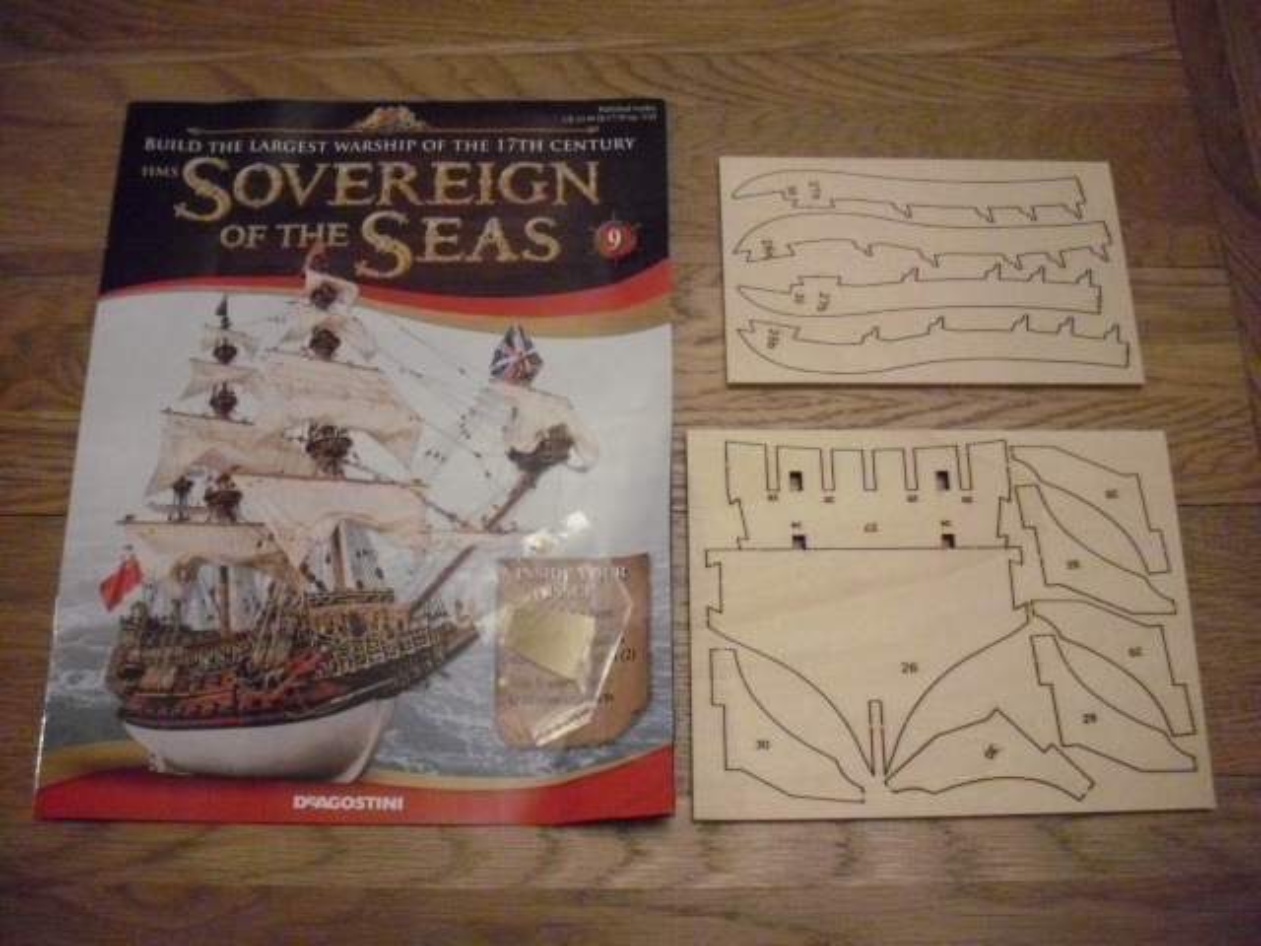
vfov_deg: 37.7
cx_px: 630
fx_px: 1384
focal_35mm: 38
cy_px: 473
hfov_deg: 49.0
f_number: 2.8
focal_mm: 6.2
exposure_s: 1/125
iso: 800
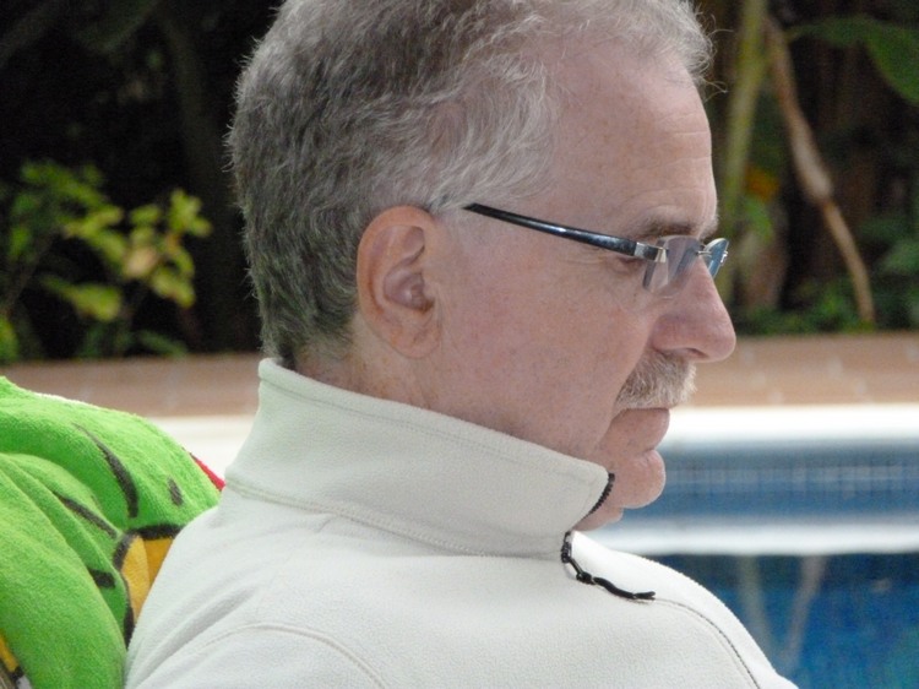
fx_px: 8679
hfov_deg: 6.1
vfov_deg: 4.5
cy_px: 344
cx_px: 460
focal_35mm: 327
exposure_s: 1/100
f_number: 5.8
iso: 1000
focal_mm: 58.6
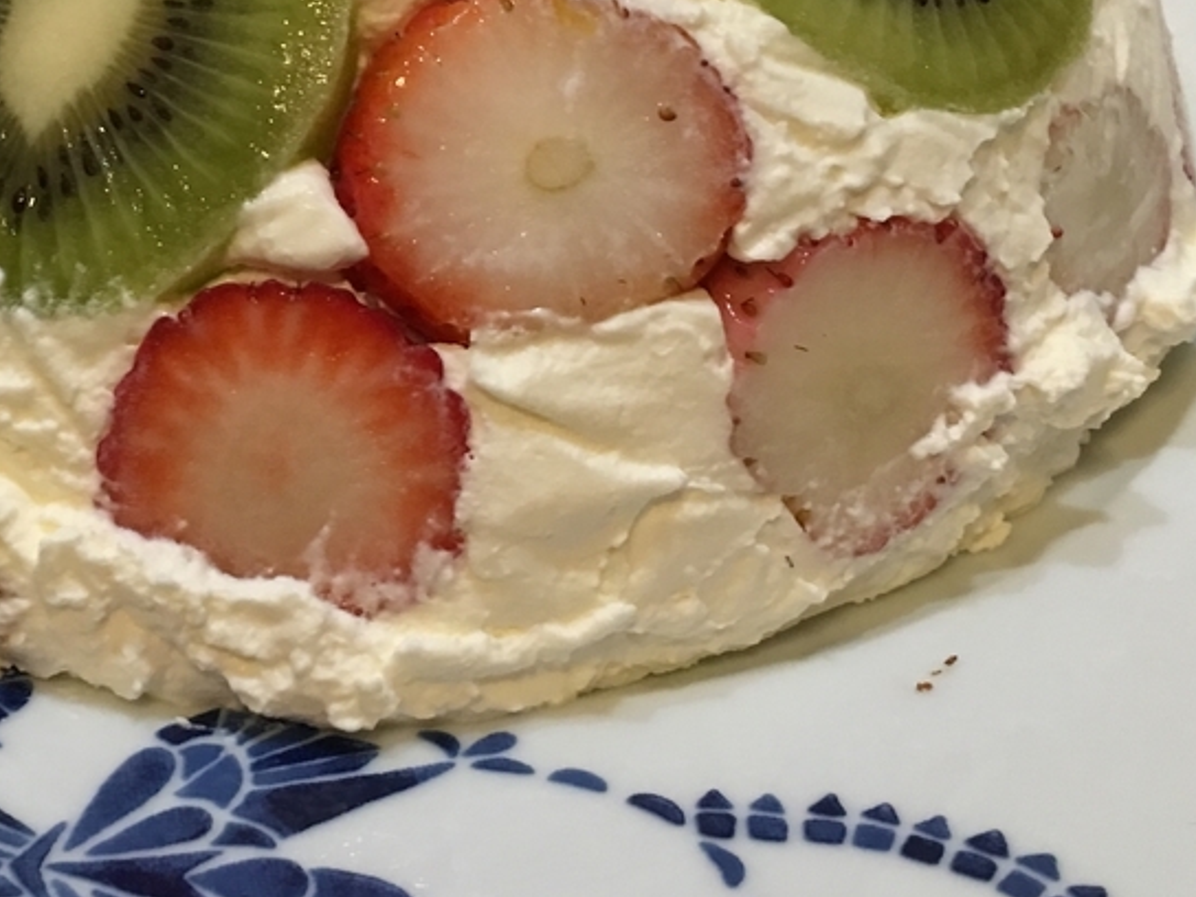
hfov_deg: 29.9
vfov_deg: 22.7
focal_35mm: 64
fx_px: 2211
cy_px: 215
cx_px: 323
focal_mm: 4.15
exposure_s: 1/15
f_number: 2.2
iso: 50
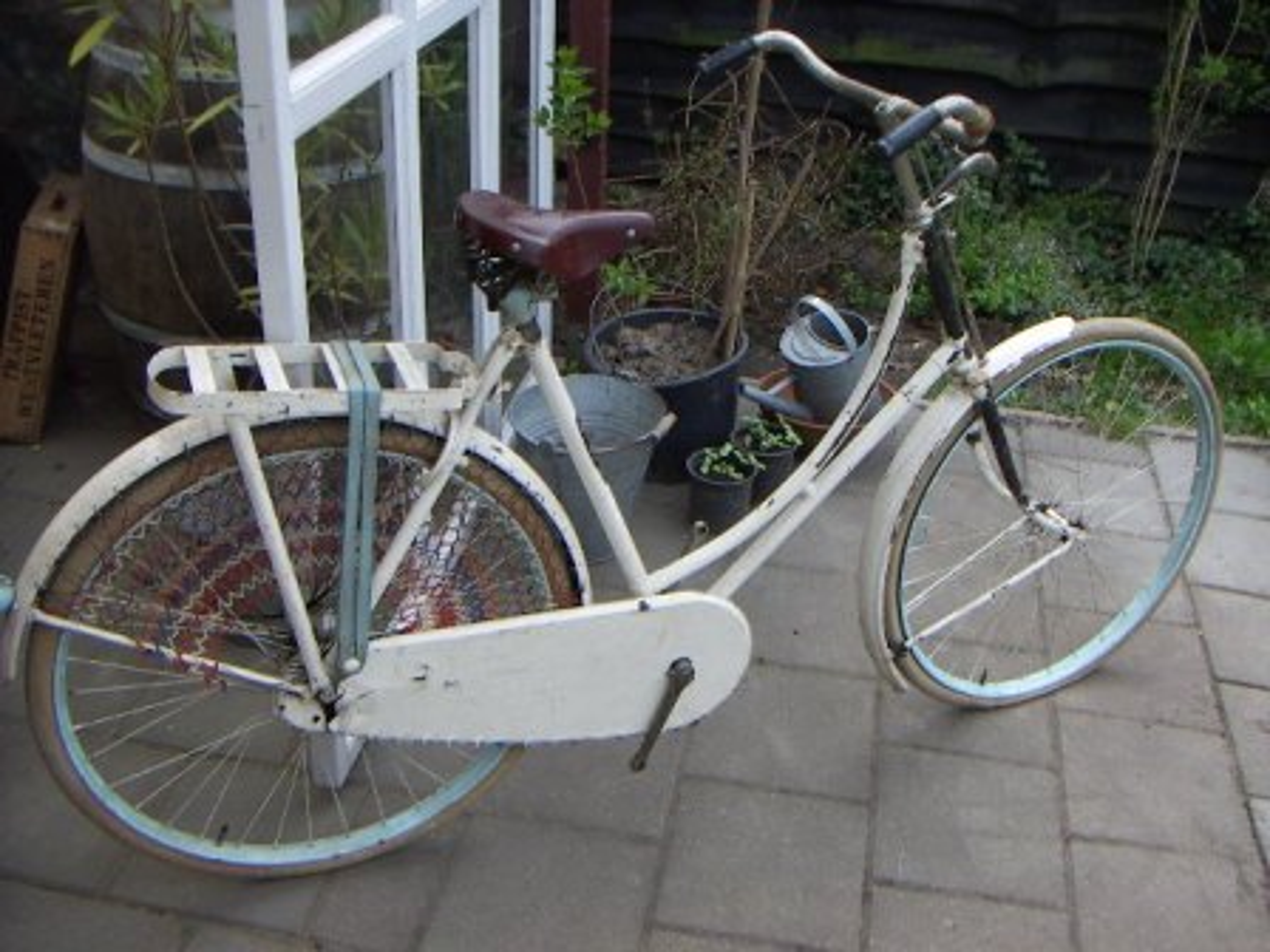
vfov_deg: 39.7
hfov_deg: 51.4
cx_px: 635
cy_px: 476
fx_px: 1321
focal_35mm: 36
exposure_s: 1/400
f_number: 2.8
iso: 50
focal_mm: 4.7
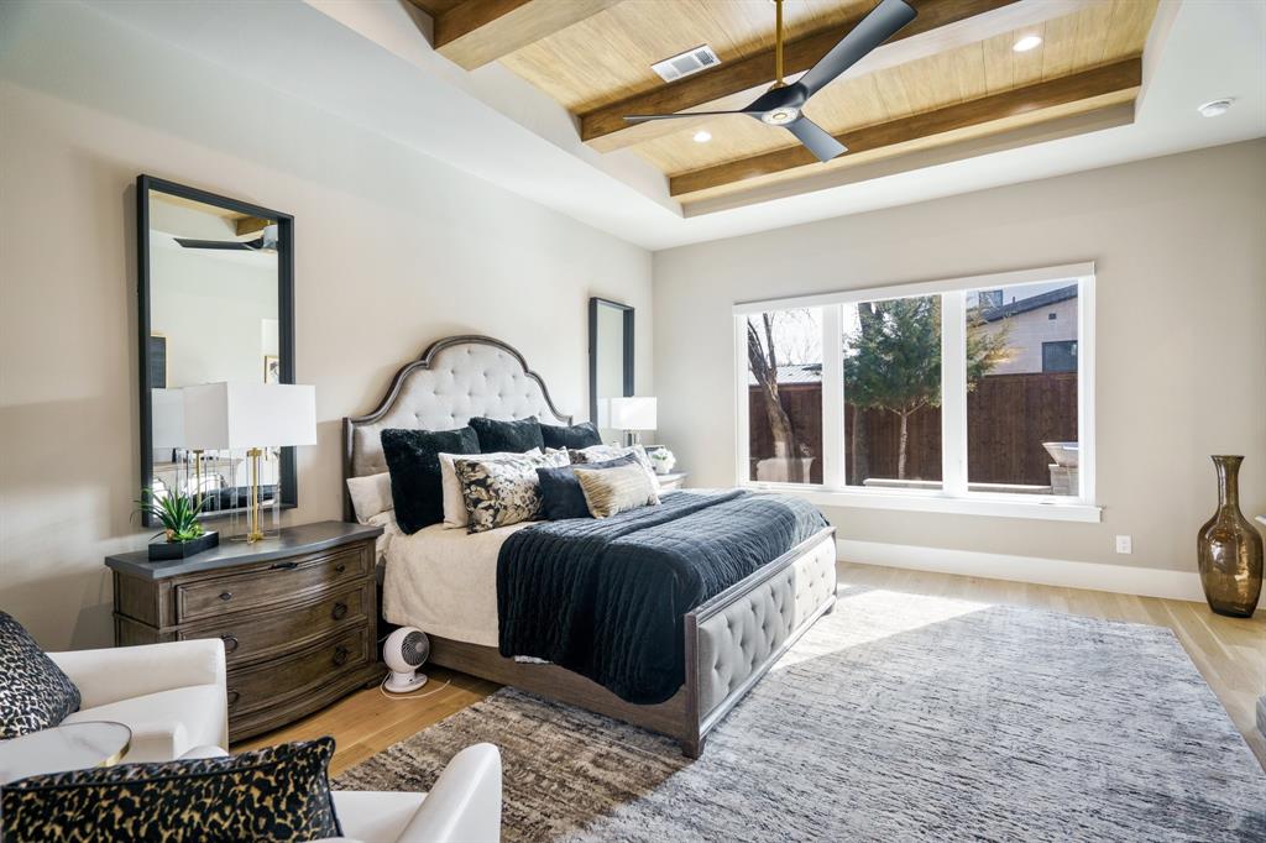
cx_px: 633
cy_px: 422
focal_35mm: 16
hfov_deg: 96.8
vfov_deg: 73.7
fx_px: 562
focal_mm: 16
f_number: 4
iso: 125
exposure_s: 1/10
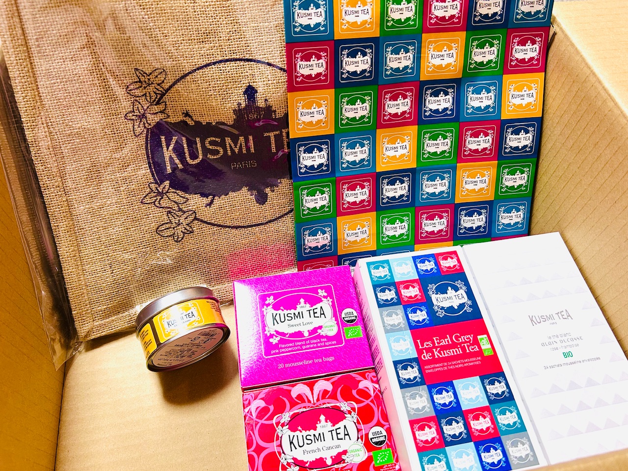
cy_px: 236
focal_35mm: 26
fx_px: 472
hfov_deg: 67.3
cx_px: 314
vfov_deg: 53.1
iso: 100
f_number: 1.5
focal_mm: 5.7
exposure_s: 1/50
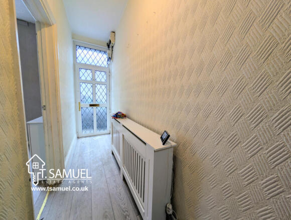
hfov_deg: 110.4
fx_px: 101
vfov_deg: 94.7
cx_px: 146
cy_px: 110
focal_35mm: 12
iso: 34
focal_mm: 2.23
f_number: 1.95
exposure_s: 1/46.8
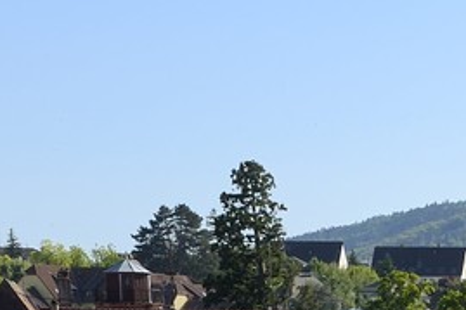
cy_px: 643
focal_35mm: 226
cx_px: 1315
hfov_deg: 8.0
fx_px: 2924
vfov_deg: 5.9
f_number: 6.3
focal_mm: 38
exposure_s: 1/800
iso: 200
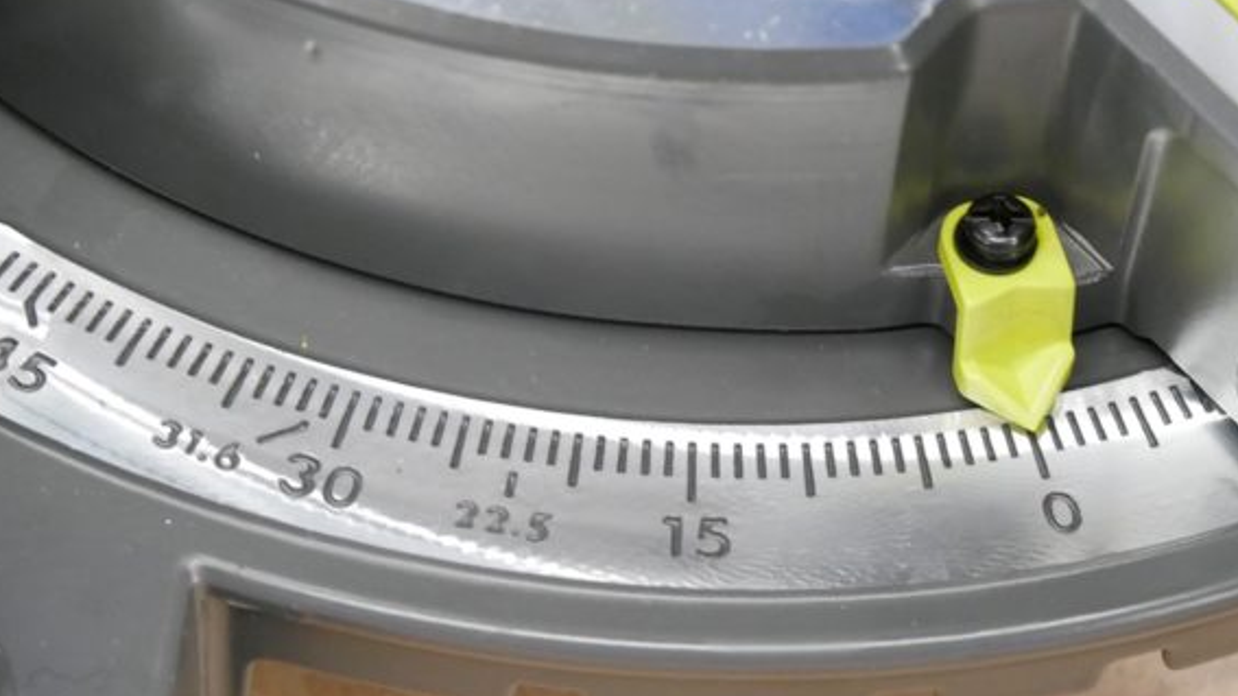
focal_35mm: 147
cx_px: 570
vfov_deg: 8.3
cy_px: 401
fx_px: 4826
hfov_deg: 14.6
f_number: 5.1
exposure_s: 1/50
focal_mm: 55
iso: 3200
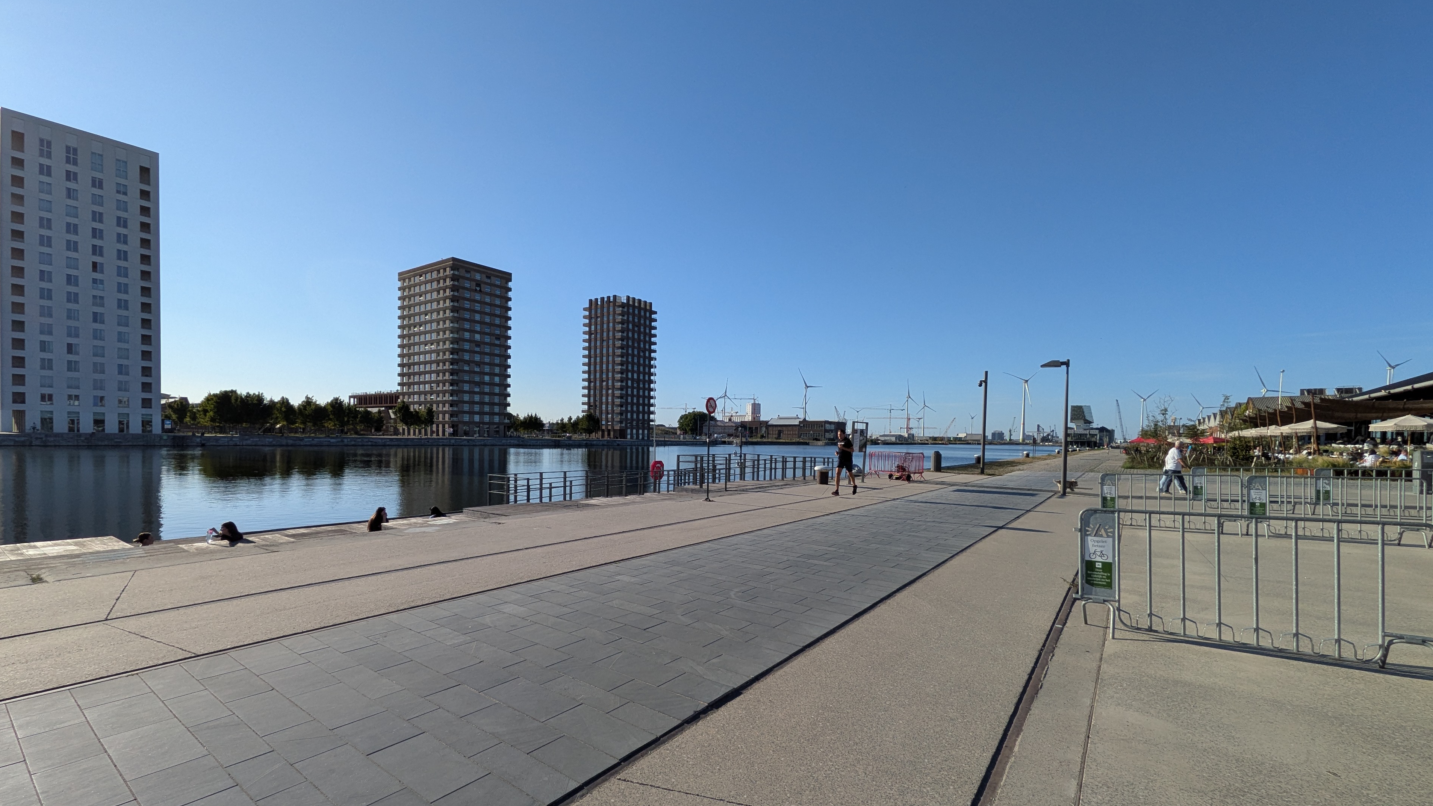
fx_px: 608
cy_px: 453
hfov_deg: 99.4
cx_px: 699
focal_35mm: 16
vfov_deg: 66.8
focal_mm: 1.85
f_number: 2.2
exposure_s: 1/1965
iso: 50
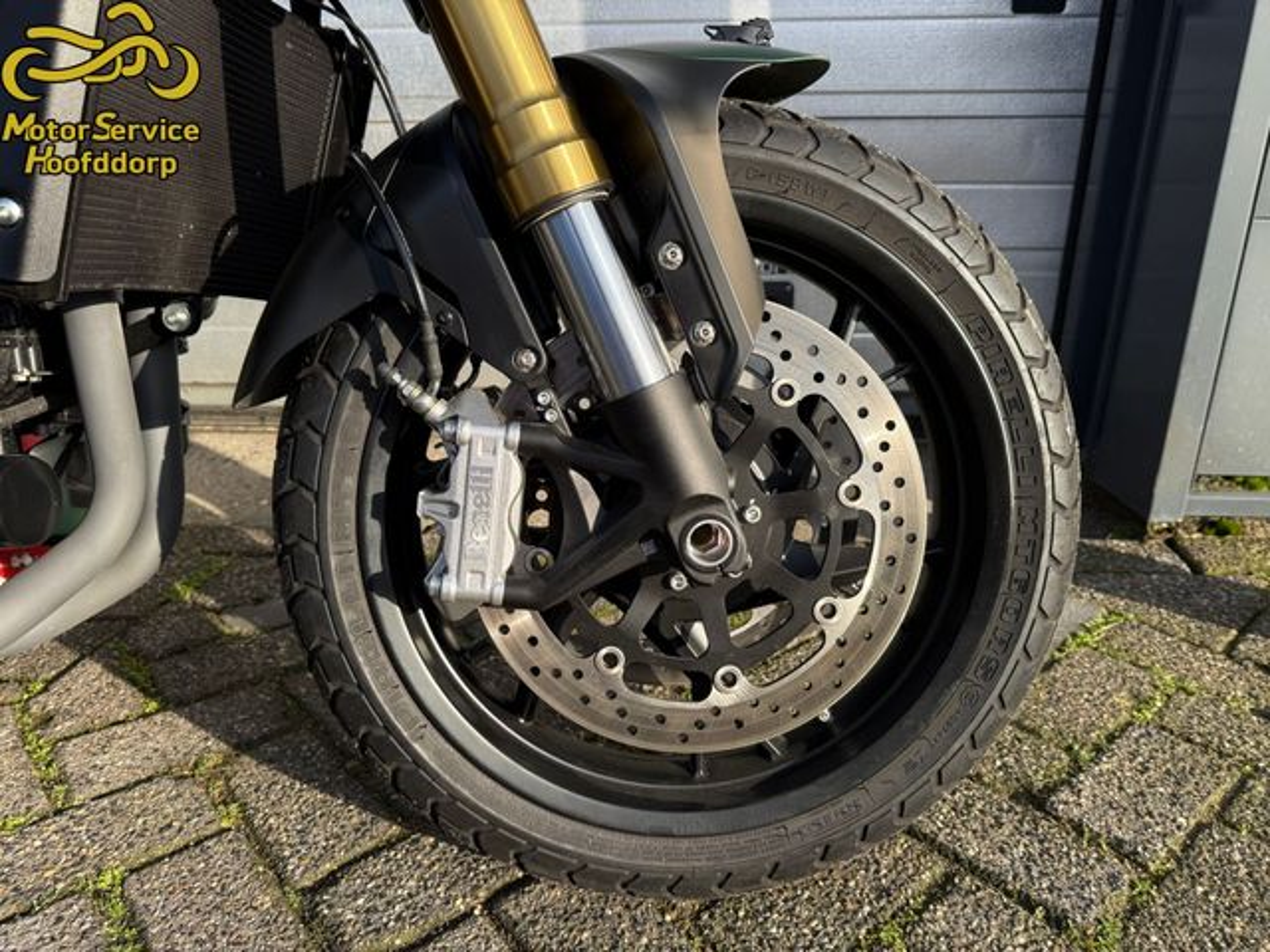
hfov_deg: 71.6
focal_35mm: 24
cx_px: 635
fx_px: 881
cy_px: 476
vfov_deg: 56.8
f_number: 1.78
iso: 80
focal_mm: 6.76
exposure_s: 1/2000
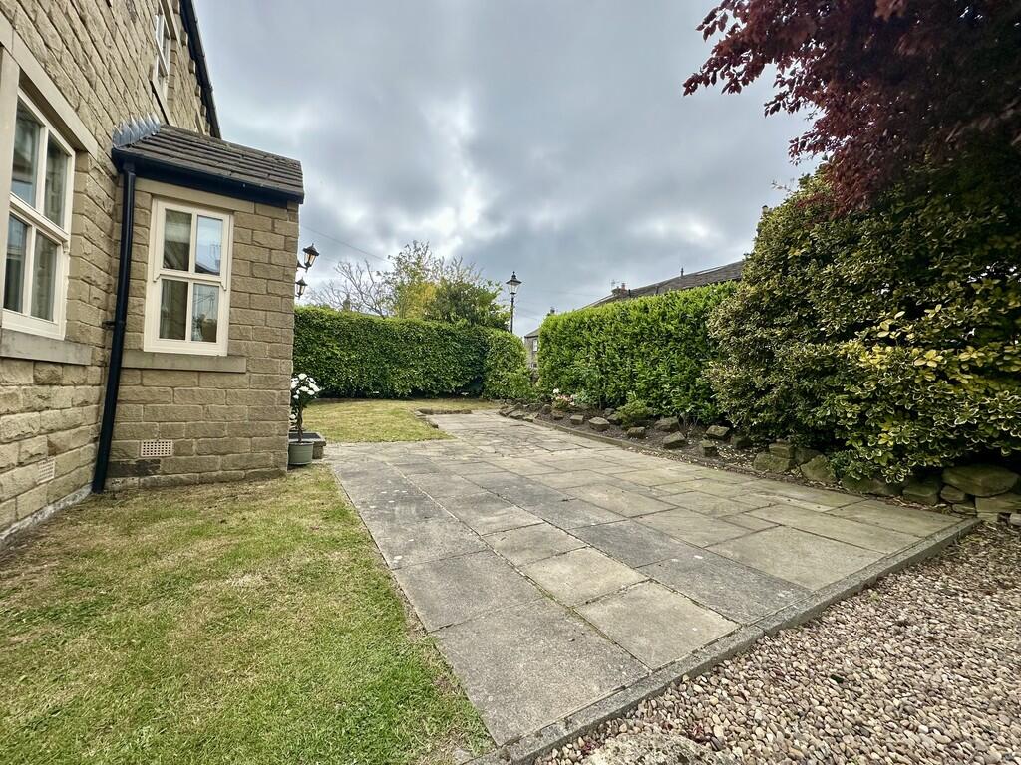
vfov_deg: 85.7
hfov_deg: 102.1
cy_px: 382
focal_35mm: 14
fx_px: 413
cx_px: 510
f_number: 2.2
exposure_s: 1/1366
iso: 40
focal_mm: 2.22
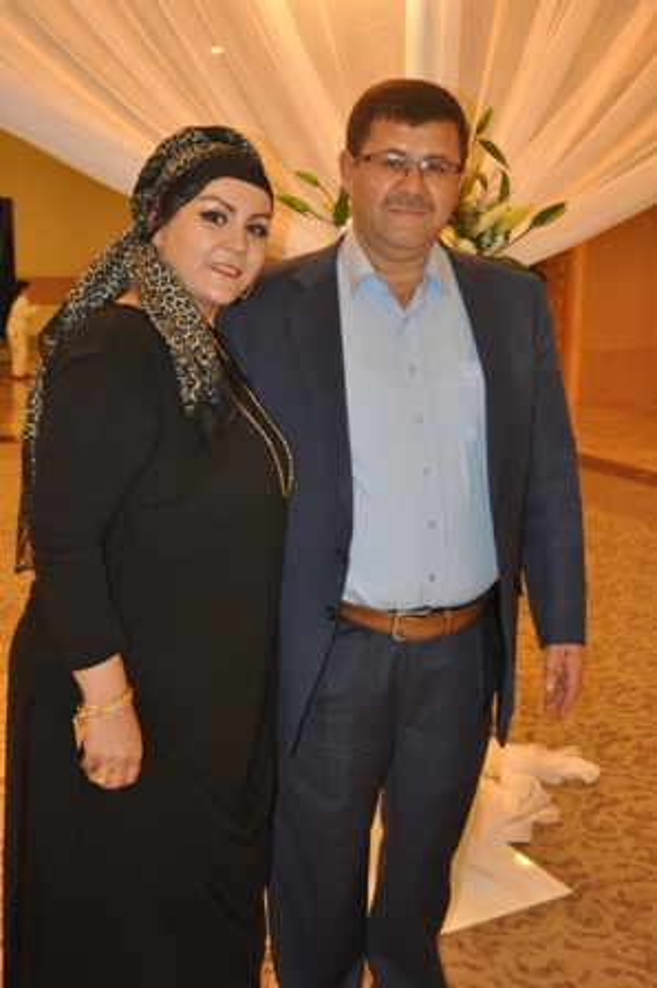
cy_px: 494
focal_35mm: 44
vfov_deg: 45.0
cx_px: 328
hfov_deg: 30.8
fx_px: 1193
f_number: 3.8
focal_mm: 29
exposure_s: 1/60
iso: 800
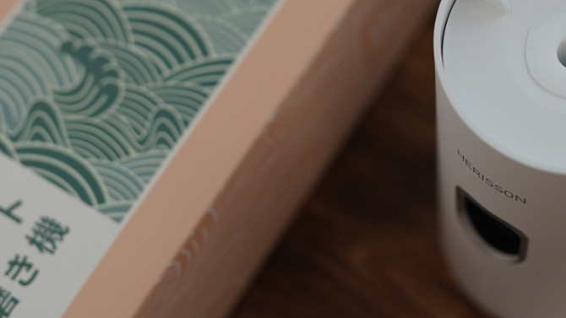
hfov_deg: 21.3
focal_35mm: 100
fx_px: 1501
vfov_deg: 12.0
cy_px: 35
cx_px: 351
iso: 800
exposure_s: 1/80
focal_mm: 50
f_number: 2.2
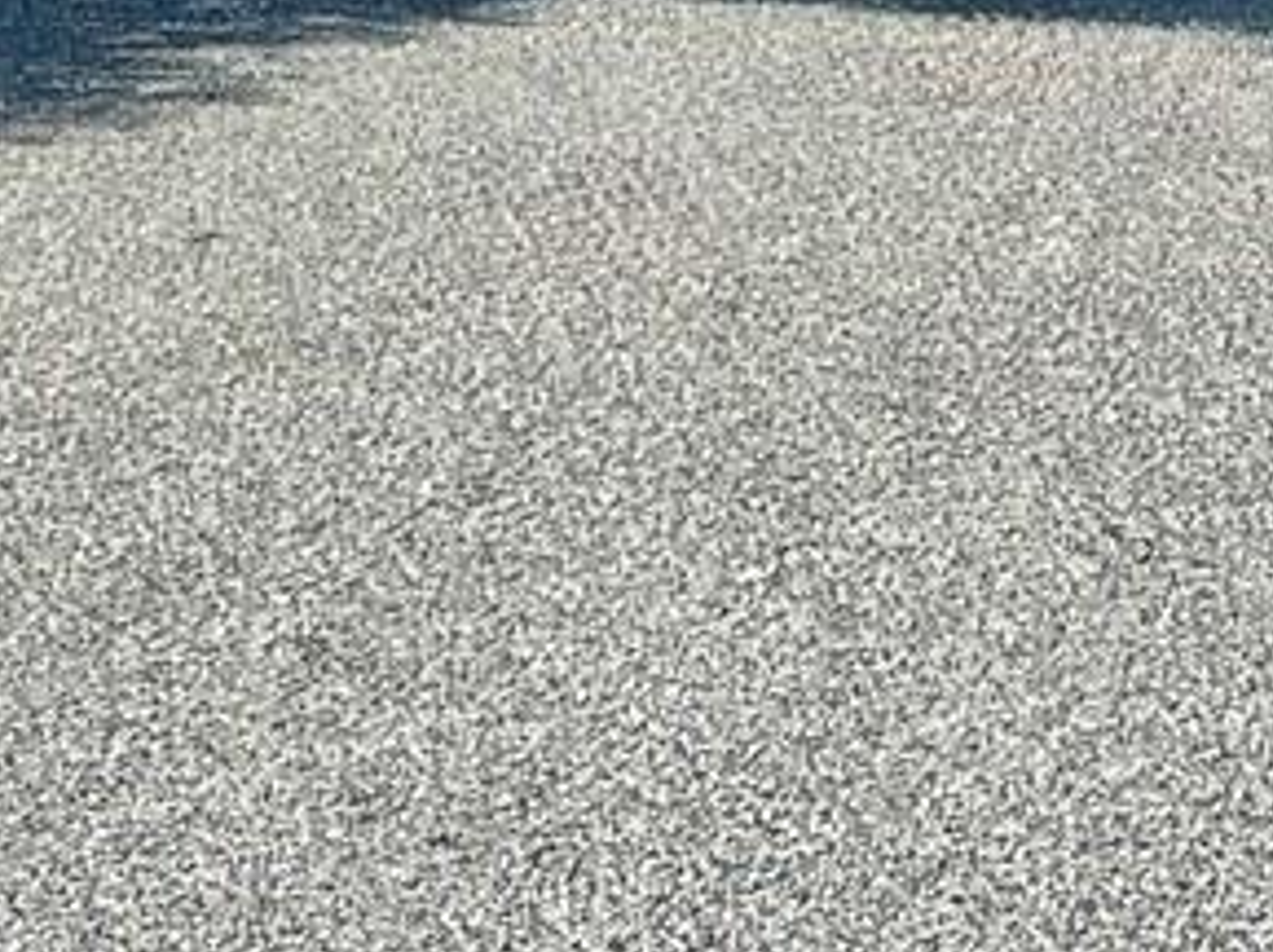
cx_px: 1286
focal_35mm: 144
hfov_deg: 13.5
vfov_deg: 9.3
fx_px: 5289
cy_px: -1245
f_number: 1.5
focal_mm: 5.7
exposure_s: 1/4444
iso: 50
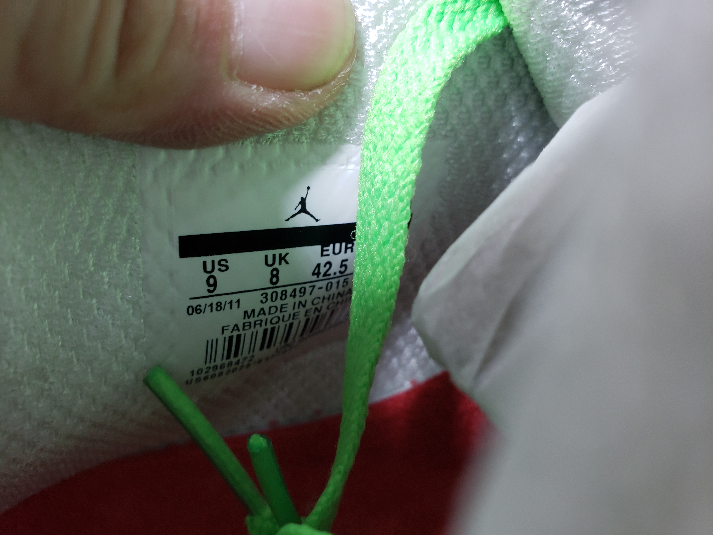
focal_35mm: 26
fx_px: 536
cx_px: 356
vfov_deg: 53.1
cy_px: 268
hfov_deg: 67.3
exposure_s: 1/100
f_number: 2.4
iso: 100
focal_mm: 4.3
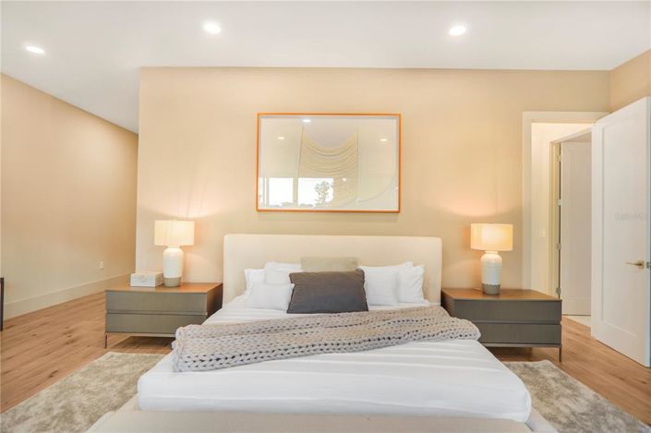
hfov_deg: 90.0
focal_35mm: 18
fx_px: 325
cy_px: 216
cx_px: 326
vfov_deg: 67.3
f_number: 2.2
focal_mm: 12
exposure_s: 1/40
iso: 100
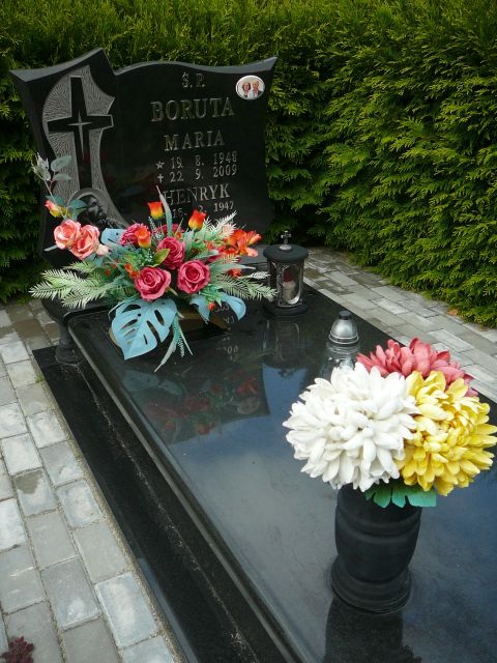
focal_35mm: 35
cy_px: 332
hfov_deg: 40.7
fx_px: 670
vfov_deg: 52.6
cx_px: 248
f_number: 2.8
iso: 80
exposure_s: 1/640
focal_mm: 5.2
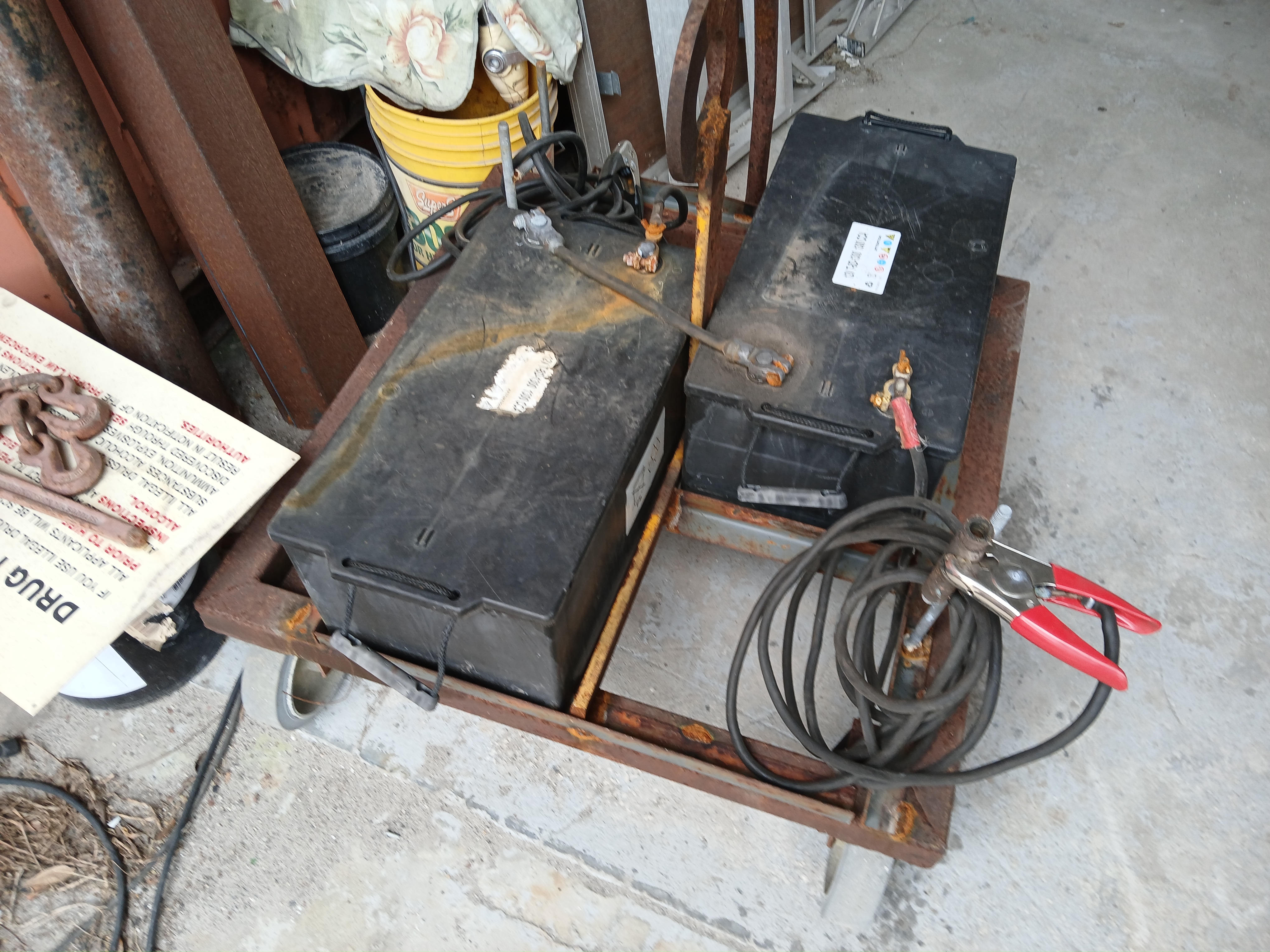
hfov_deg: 67.3
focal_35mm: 26
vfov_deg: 53.1
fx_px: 954
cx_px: 635
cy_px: 476
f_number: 1.8
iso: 32
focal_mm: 3.98
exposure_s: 1/60
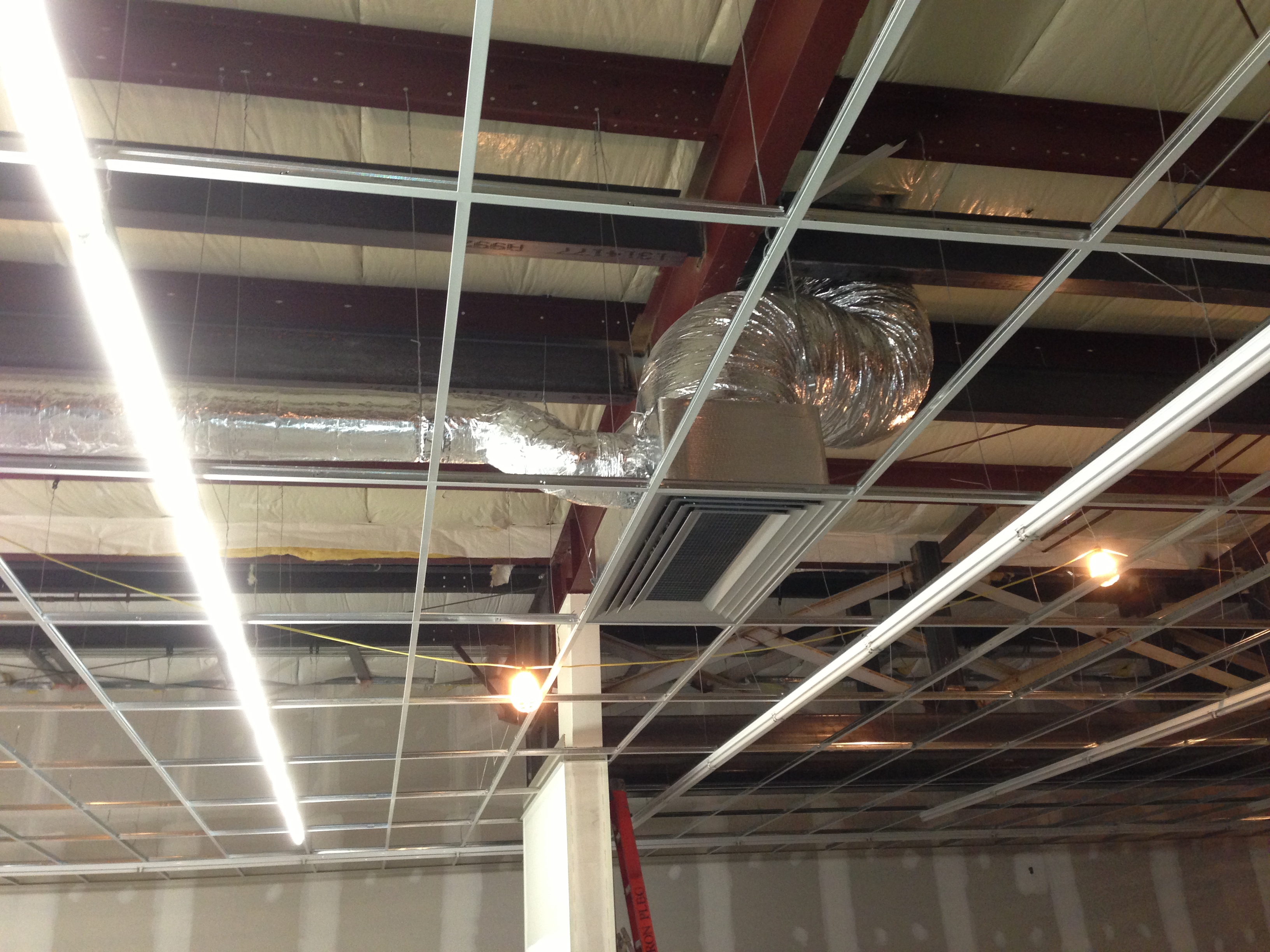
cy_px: 476
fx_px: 1211
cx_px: 635
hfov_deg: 55.4
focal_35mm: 33
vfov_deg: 42.9
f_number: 2.4
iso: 200
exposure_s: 1/20
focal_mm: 4.13
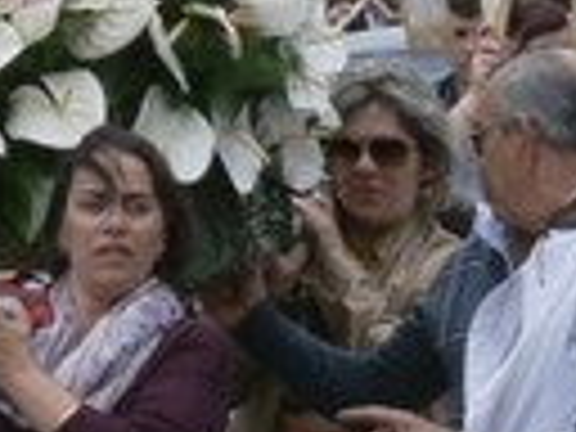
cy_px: -250
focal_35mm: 500
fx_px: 8320
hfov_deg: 4.0
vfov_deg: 3.0
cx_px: 608
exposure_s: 1/200
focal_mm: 22.86
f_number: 5.2
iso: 100
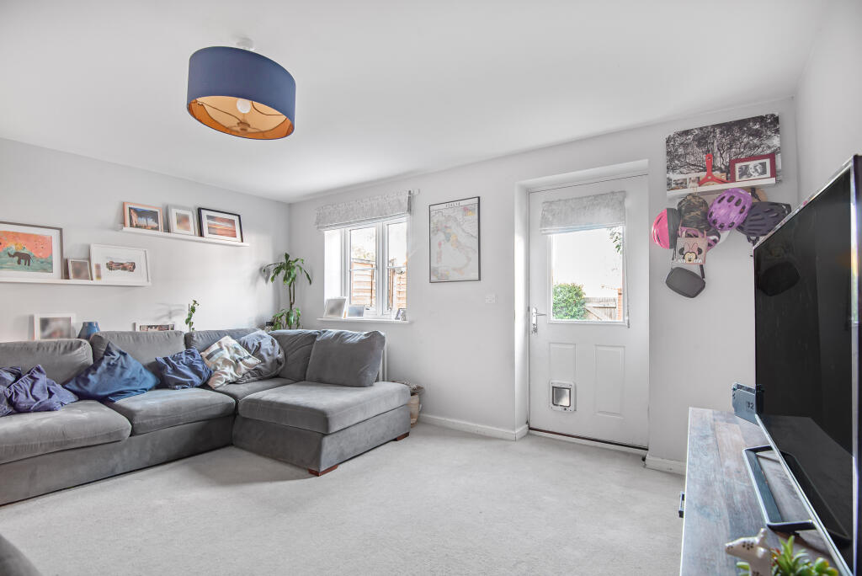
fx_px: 383
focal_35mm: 16
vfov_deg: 73.8
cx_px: 431
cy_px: 288
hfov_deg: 96.7
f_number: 7.1
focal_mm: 16
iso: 100
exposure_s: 1/2.5
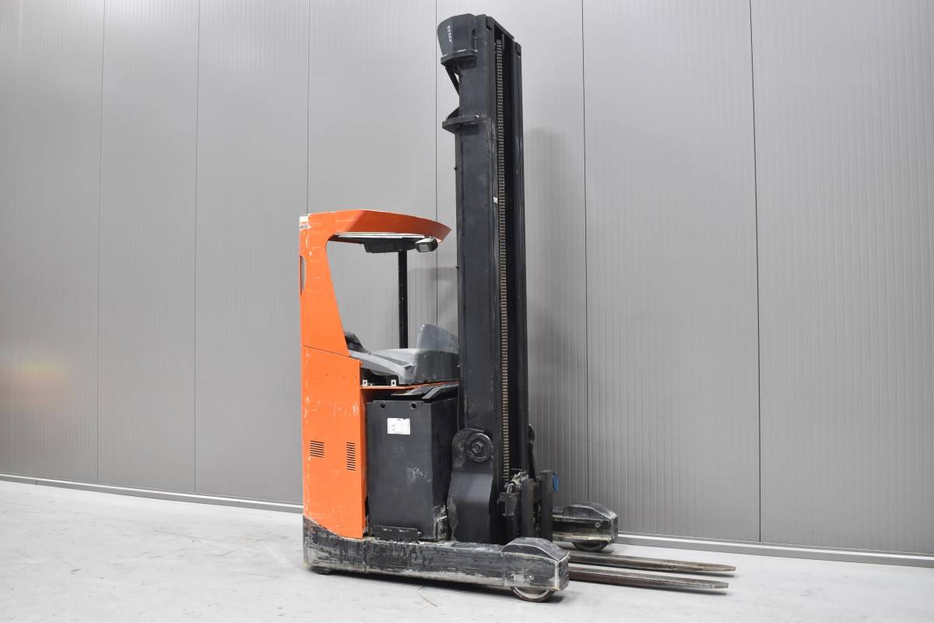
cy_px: 312
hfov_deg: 57.2
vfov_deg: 40.0
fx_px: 856
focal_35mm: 33
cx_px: 467
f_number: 5
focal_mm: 22
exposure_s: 1/25
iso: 1250
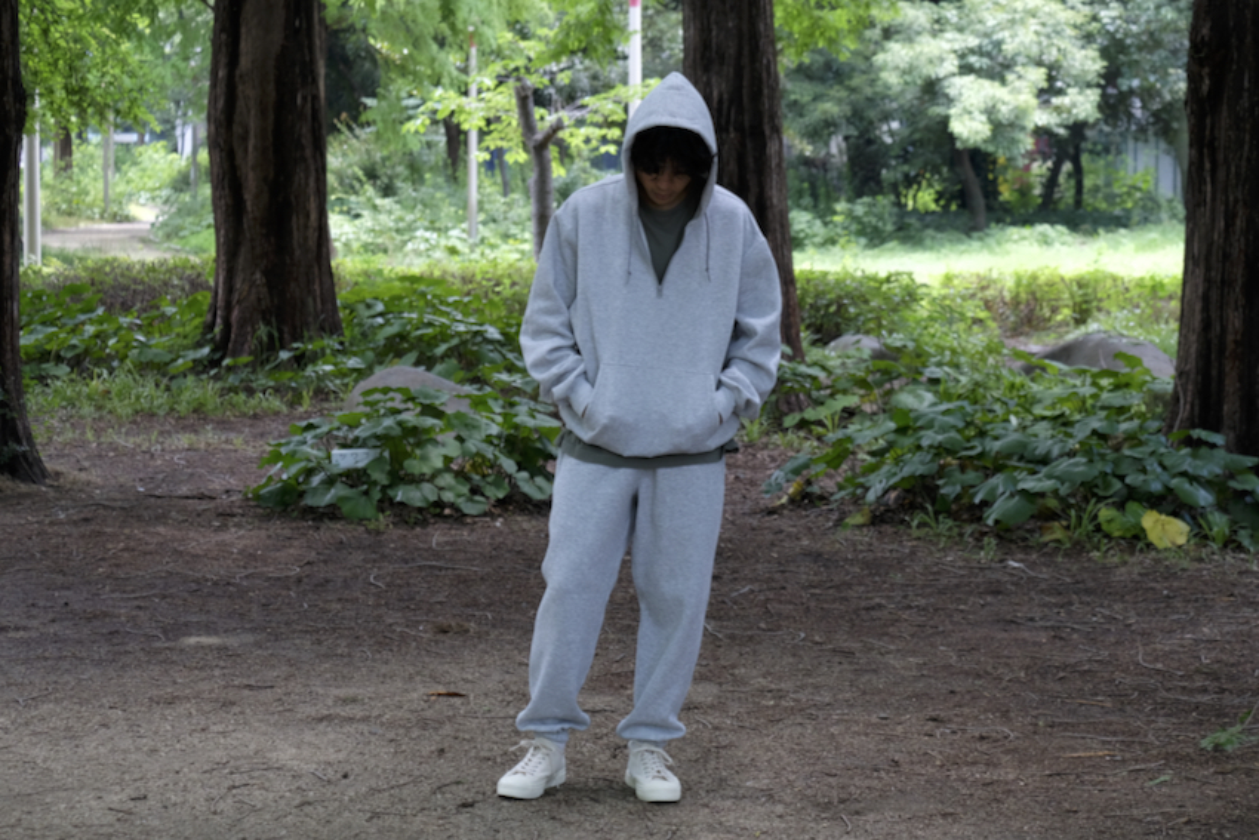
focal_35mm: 75
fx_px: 2623
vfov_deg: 18.2
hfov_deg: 27.0
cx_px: 630
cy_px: 420
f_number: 4.5
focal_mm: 50
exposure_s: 1/200
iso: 800
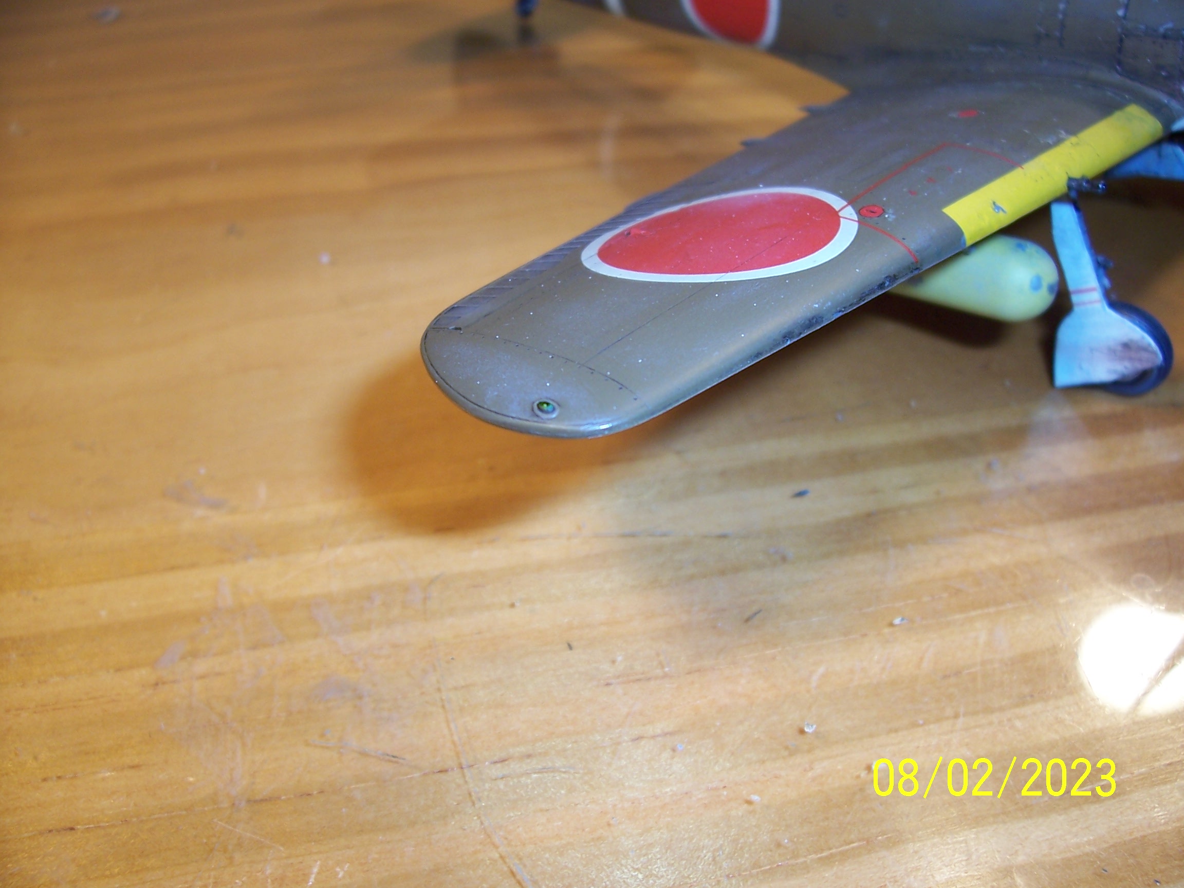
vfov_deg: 41.8
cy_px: 444
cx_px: 592
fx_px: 1163
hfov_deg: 54.0
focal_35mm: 34
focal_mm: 5.6
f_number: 2.7
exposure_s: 1/90
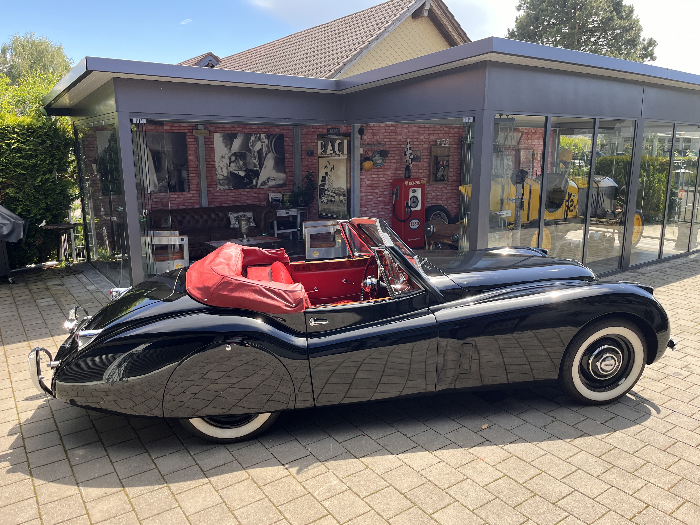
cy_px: 262
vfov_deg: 53.1
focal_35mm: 26
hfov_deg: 67.3
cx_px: 350
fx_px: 526
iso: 50
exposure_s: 1/457
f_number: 1.6
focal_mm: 5.1
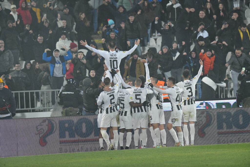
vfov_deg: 4.6
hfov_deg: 6.9
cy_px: 84
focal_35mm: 300
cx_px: 125
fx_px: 2083
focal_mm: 300
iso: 6400
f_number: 4
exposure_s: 1/2000
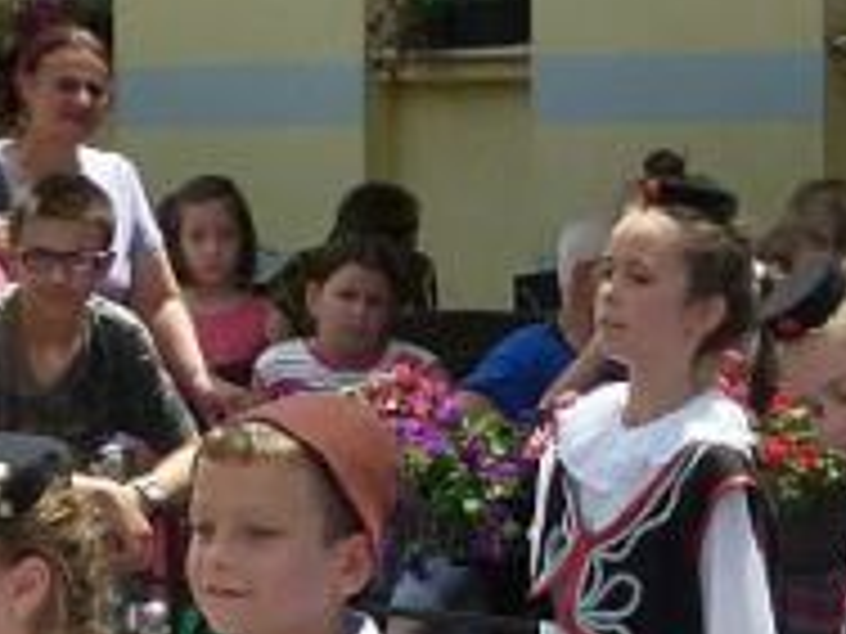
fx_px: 6134
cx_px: 1116
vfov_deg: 5.9
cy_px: 540
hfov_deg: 7.8
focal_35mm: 251
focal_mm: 8.3
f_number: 4
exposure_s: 1/500
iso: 100
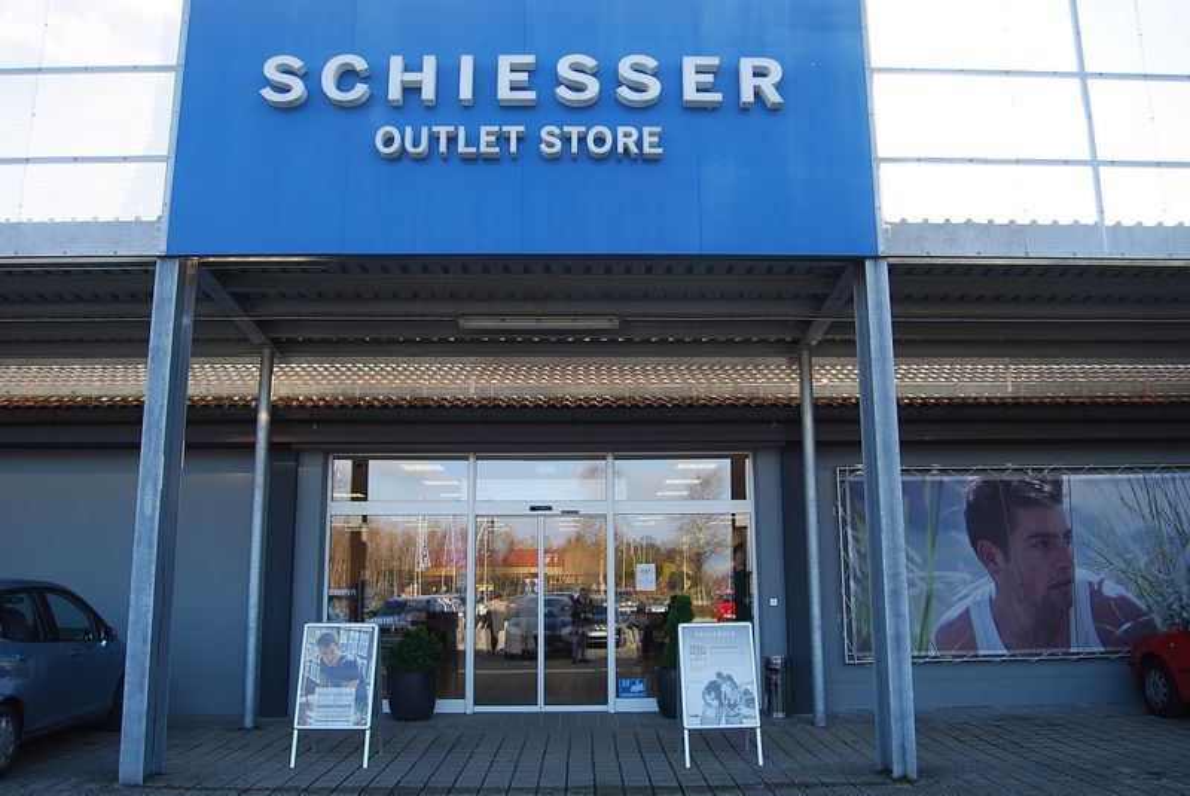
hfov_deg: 64.5
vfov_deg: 45.8
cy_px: 398
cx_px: 595
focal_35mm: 28
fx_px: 943
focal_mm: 19
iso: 110
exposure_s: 1/125
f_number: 5.6
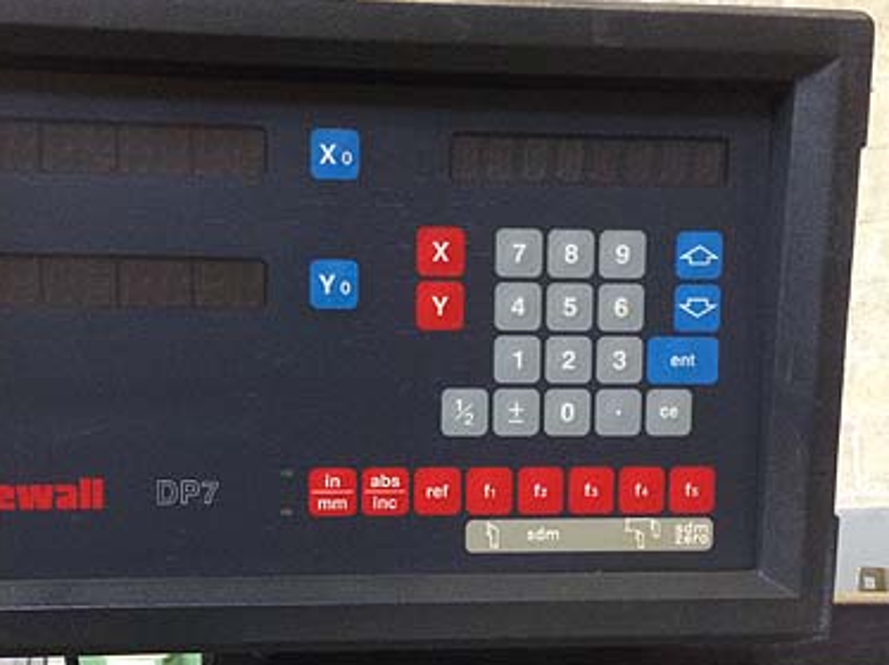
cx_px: 347
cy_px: 456
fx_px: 1360
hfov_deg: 36.0
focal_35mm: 53
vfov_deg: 27.3
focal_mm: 4.12
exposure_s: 1/20
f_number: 2.4
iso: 160
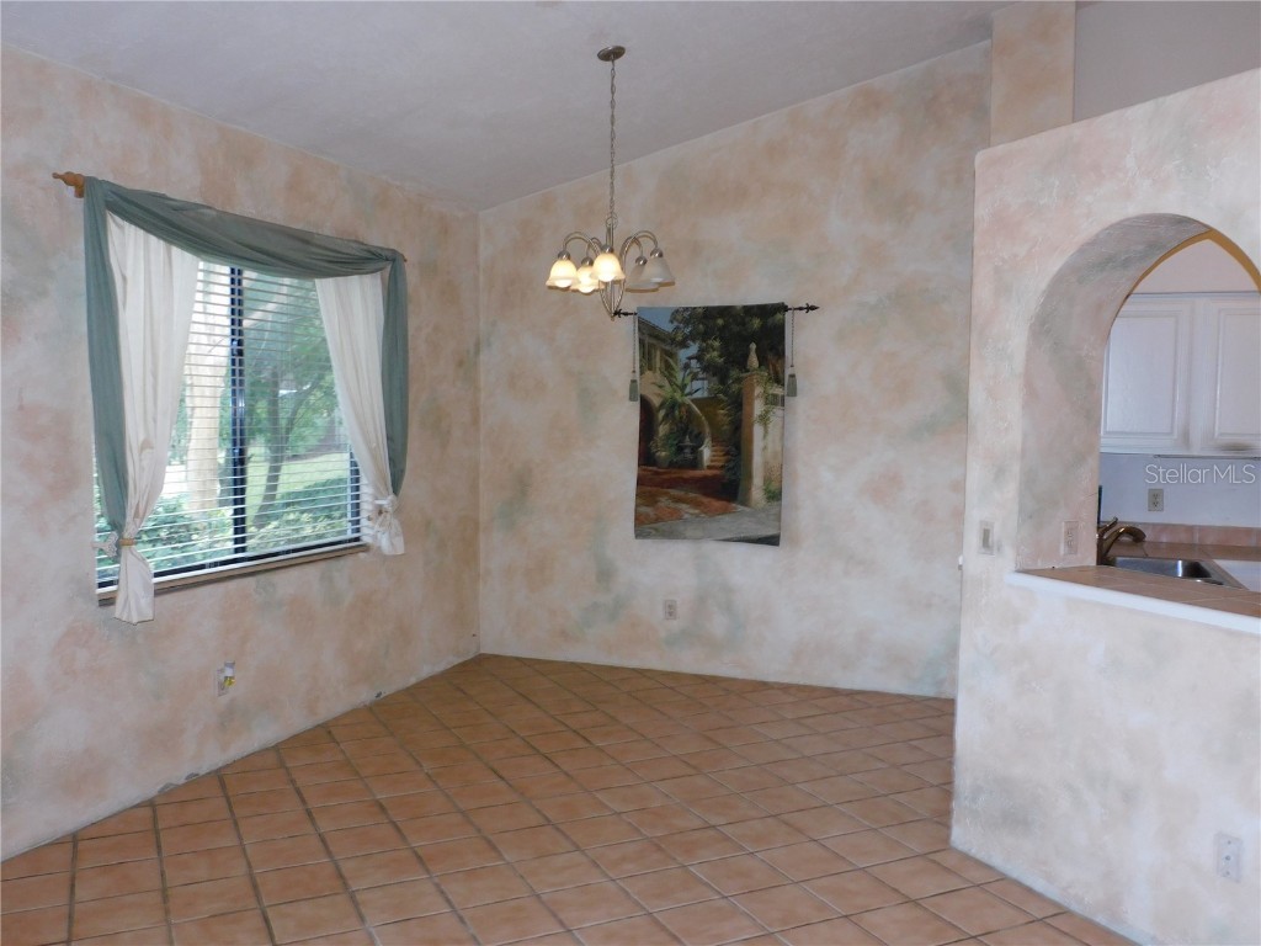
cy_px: 473
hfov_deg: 60.0
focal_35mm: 30
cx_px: 630
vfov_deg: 46.8
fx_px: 1093
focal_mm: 5.4
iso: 200
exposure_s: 1/30
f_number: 3.5
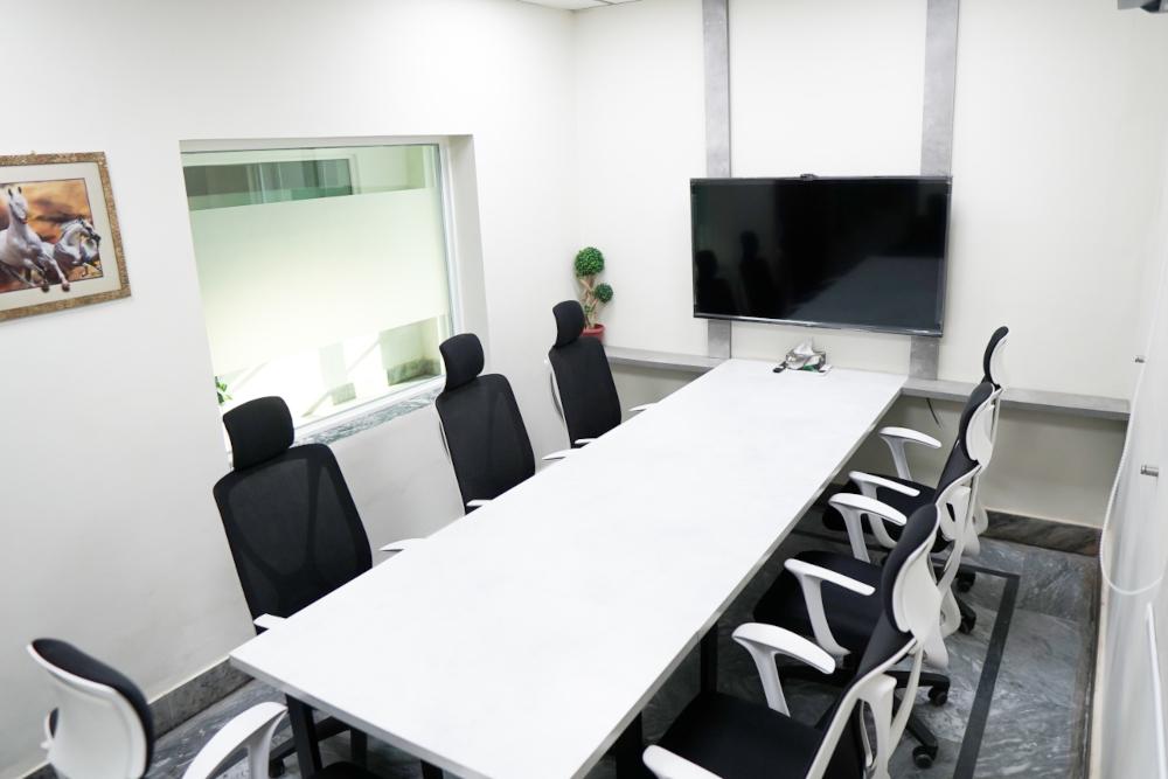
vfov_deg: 53.1
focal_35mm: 24
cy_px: 390
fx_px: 779
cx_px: 584
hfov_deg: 73.7
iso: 400
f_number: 1.8
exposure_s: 1/500
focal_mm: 16
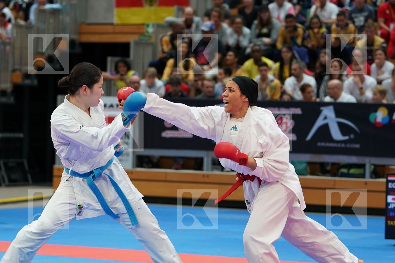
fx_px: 1525
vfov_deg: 9.9
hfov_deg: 14.8
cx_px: 198
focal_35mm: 139
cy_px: 132
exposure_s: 1/1000
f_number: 2.8
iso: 2000
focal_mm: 93
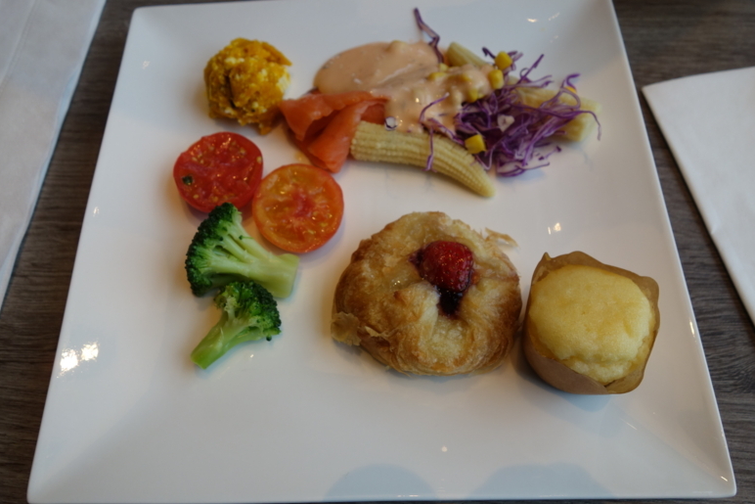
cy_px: 258
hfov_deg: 63.6
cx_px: 371
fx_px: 608
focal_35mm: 29
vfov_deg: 45.0
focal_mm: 10.4
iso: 320
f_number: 3.2
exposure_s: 1/250
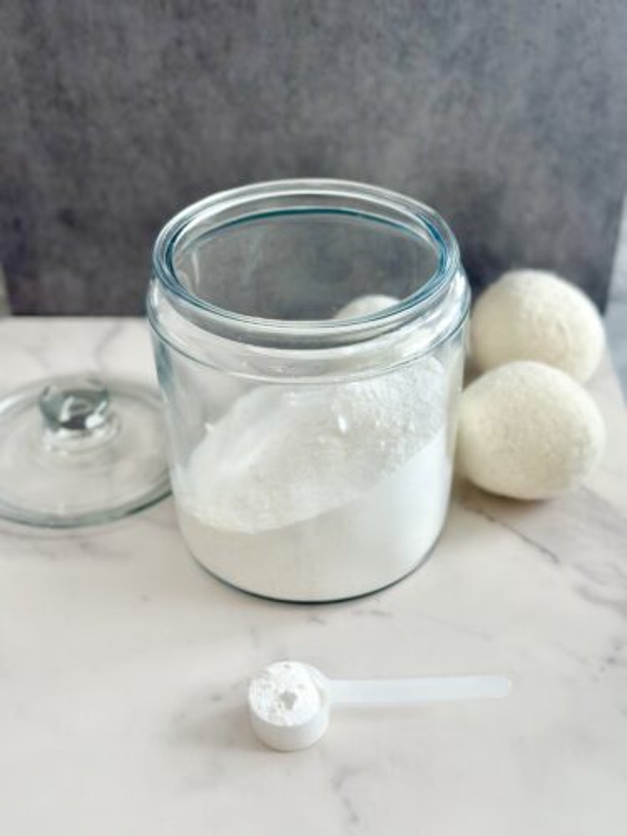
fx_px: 1159
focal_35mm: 48
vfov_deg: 39.7
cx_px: 314
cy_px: 418
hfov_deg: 30.3
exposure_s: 1/125
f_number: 1.78
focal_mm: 6.86
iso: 80
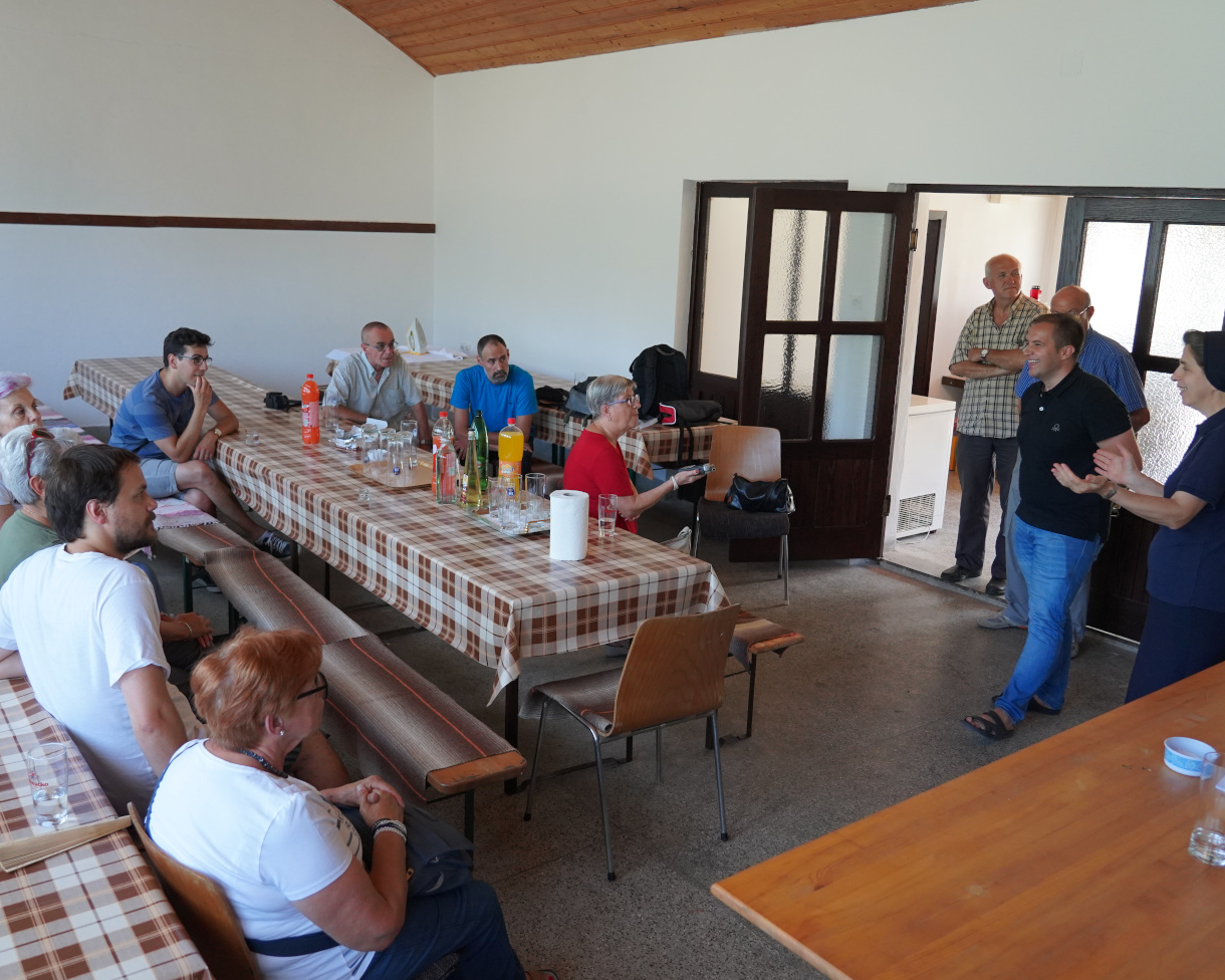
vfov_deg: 48.5
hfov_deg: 58.8
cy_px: 491
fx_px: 1088
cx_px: 587
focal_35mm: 30
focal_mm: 26
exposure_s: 1/160
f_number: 4
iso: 2000
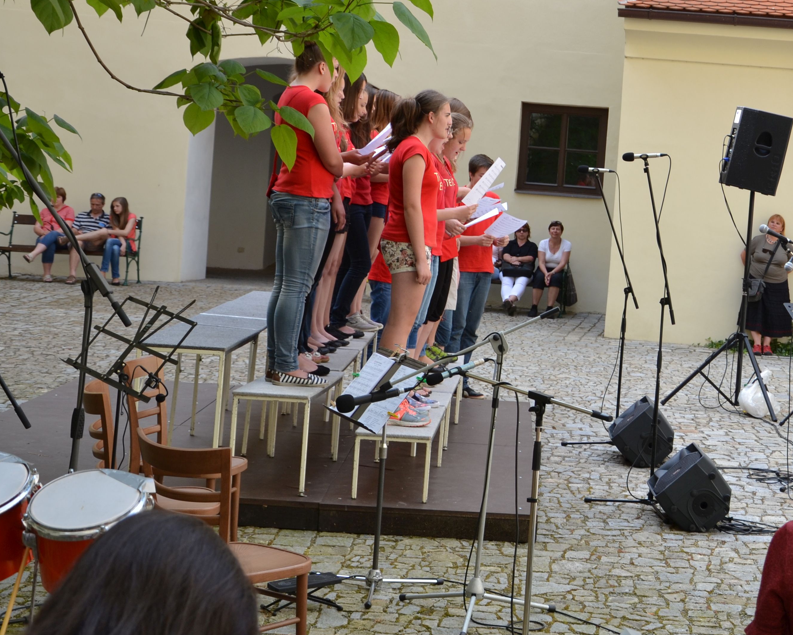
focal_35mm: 73
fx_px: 1713
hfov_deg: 25.5
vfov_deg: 20.9
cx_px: 658
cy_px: 217
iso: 100
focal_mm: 30
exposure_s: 1/125
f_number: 5.6
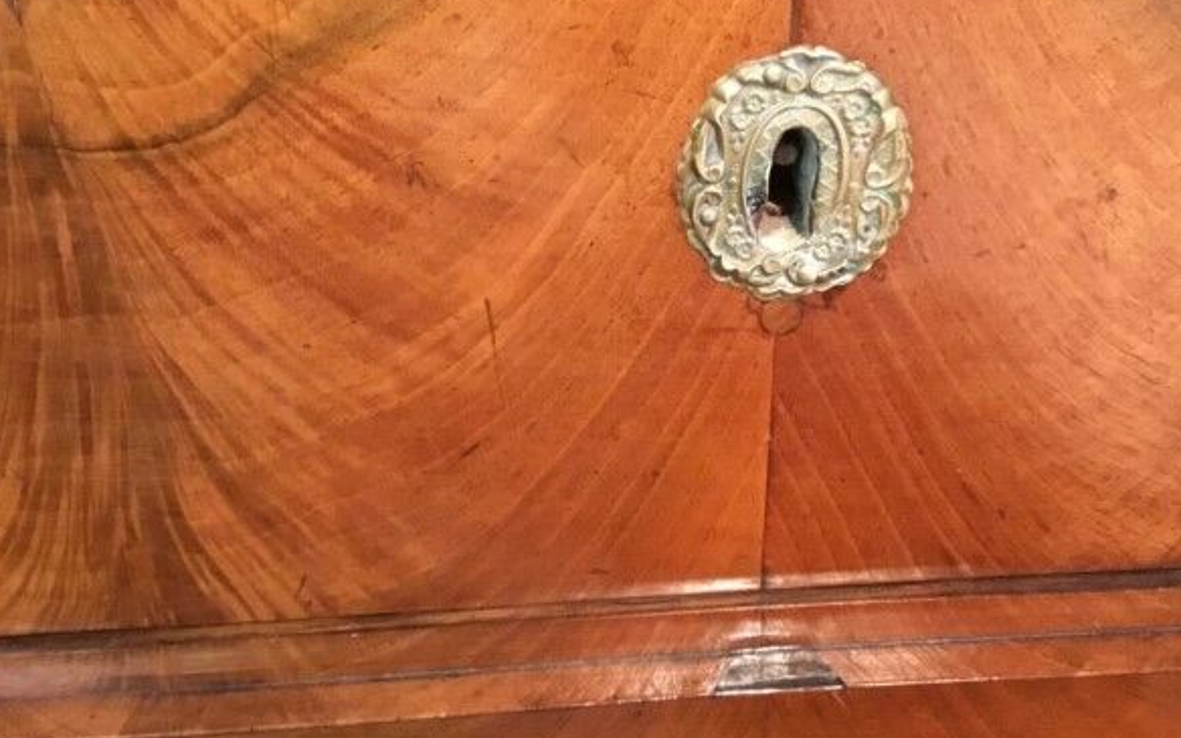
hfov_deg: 43.9
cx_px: 750
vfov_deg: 28.4
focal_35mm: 45
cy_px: 255
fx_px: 1448
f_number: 2.4
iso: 400
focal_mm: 3.3
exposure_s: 1/17
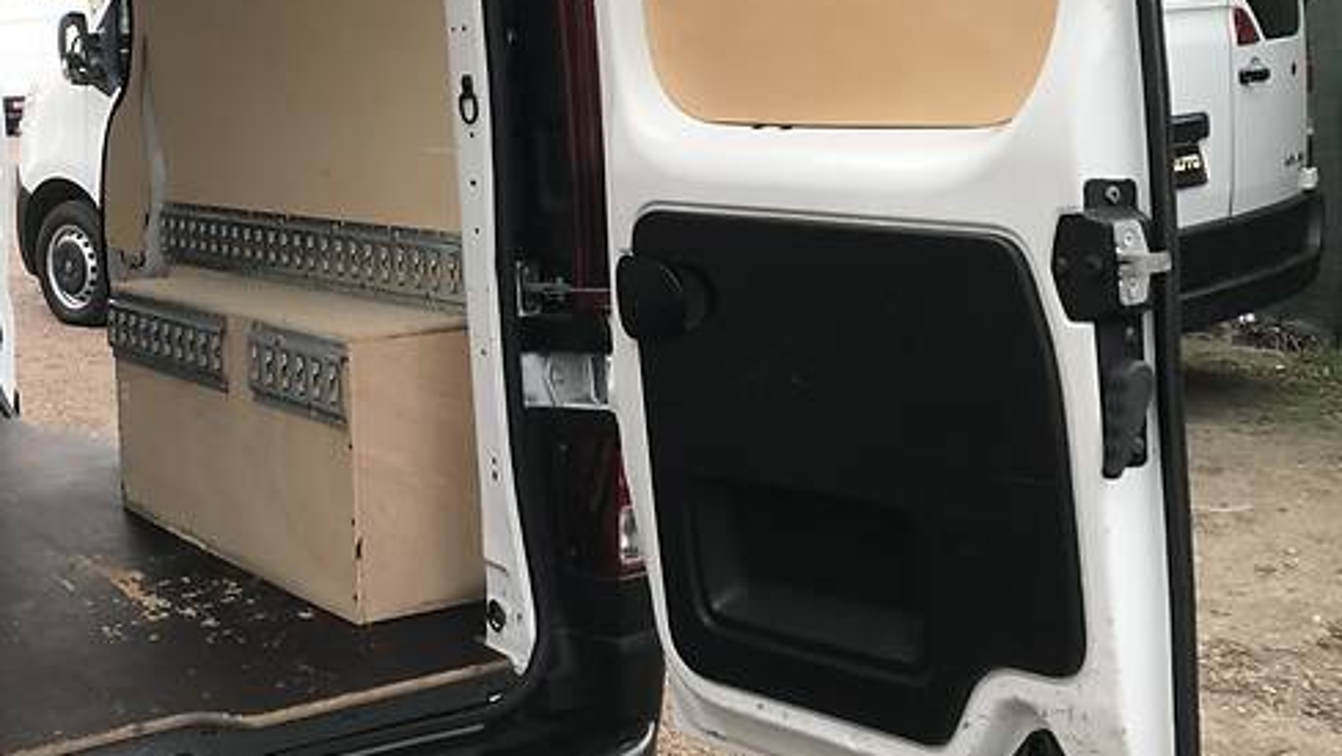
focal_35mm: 50
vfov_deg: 23.8
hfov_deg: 40.1
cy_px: 236
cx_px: 330
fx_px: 1780
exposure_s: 1/113
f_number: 1.8
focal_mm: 4
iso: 20
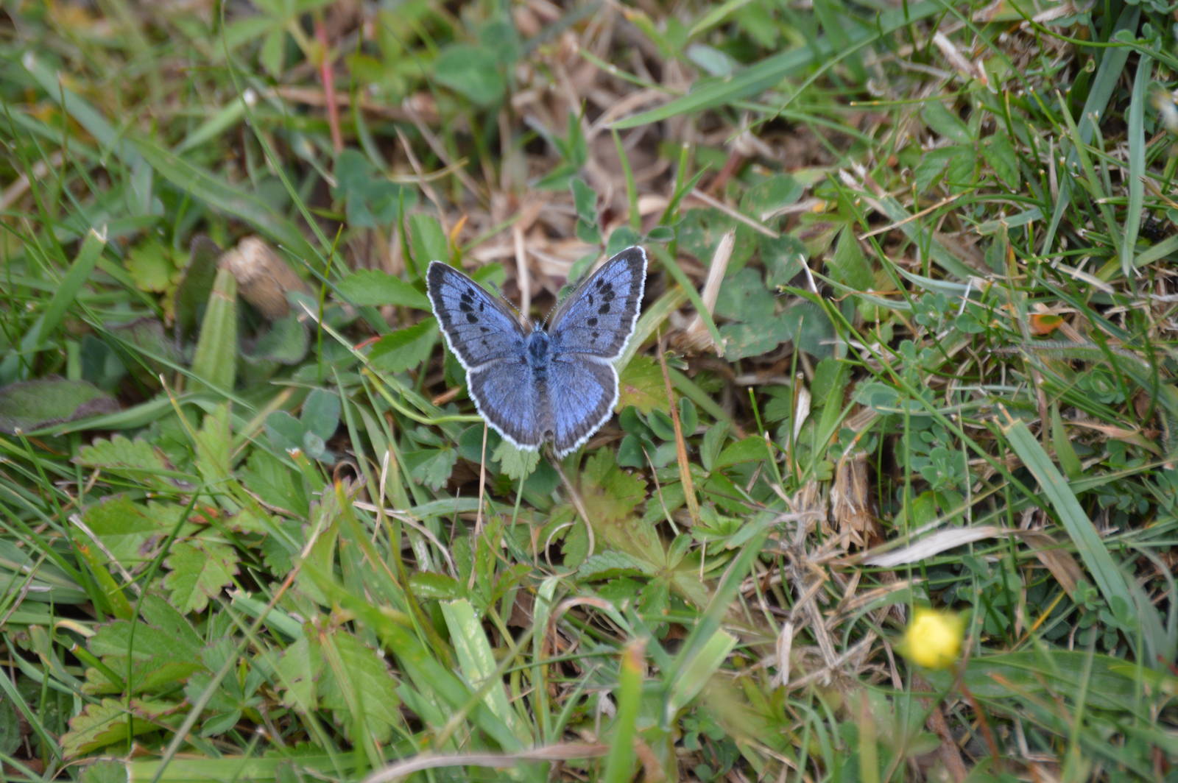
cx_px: 589
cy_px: 392
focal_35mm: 300
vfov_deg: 4.6
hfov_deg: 6.9
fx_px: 9808
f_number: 5.6
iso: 400
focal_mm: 200
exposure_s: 1/500
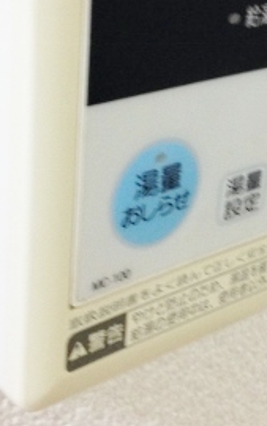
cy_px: 129
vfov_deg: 24.7
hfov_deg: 15.7
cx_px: 204
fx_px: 965
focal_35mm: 83
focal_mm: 4.12
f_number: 2.4
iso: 125
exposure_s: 1/20
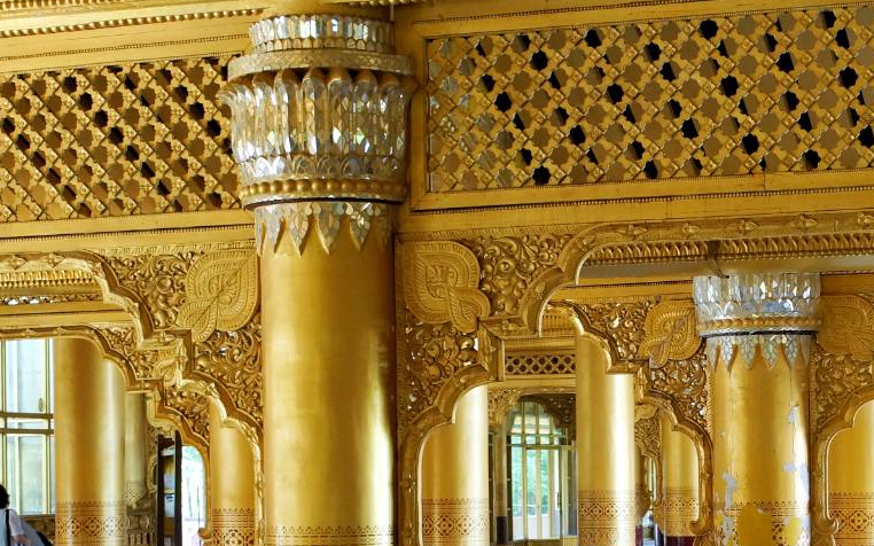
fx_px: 1834
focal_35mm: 77
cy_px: 479
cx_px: 689
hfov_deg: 26.4
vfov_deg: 16.7
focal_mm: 30
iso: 800
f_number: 4
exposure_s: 1/160
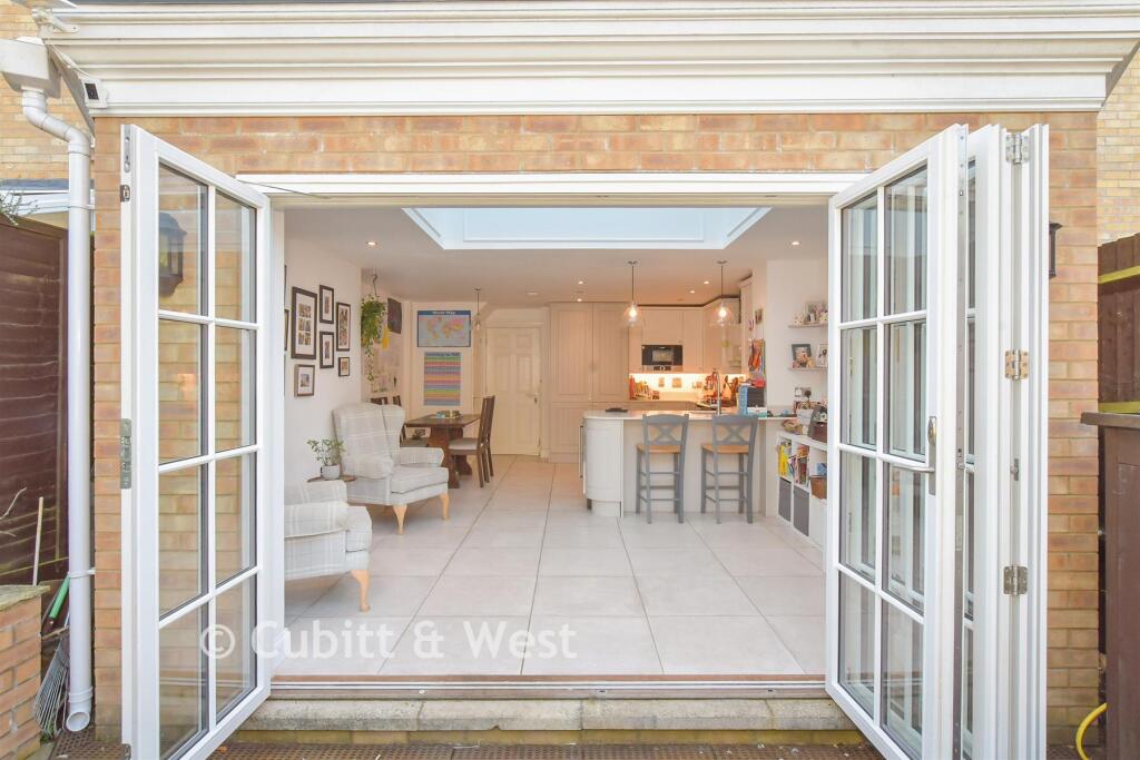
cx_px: 570
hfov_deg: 90.0
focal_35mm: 18
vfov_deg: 67.4
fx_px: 570
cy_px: 380
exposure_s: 1/40
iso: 500
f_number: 11
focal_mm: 12
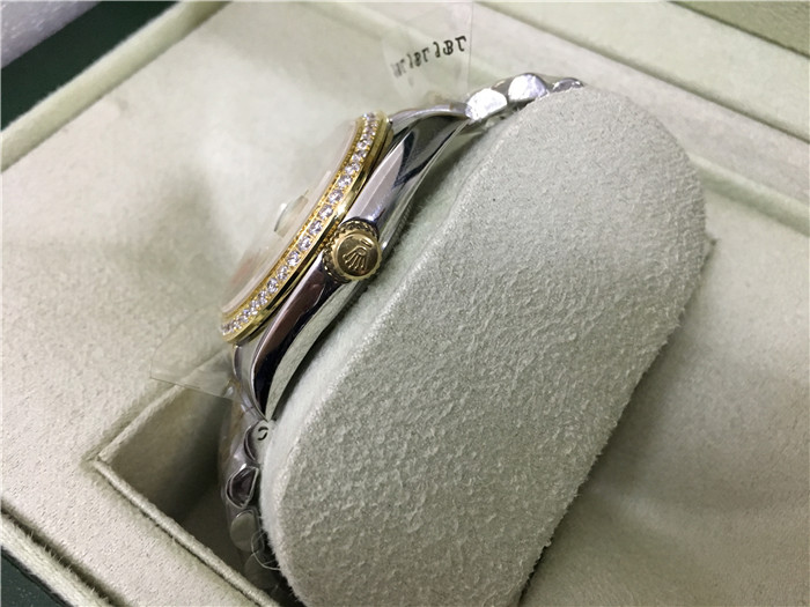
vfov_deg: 48.2
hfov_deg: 61.7
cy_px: 304
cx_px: 405
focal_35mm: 29
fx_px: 679
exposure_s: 1/17
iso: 200
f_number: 2.2
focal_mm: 4.15
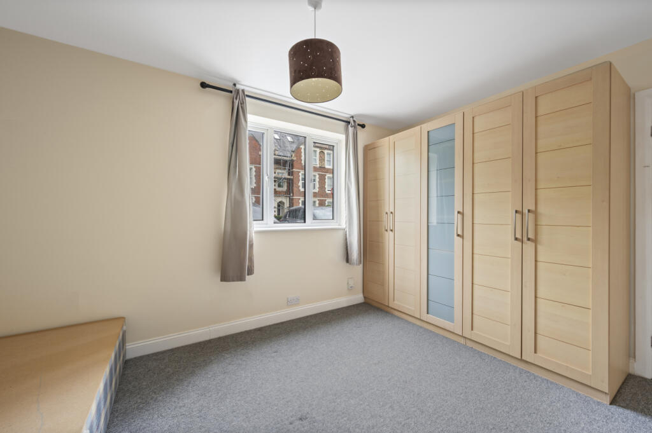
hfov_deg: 104.3
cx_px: 326
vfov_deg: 81.1
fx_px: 253
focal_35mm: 14
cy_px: 216
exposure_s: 1.6
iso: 200
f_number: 16
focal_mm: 14
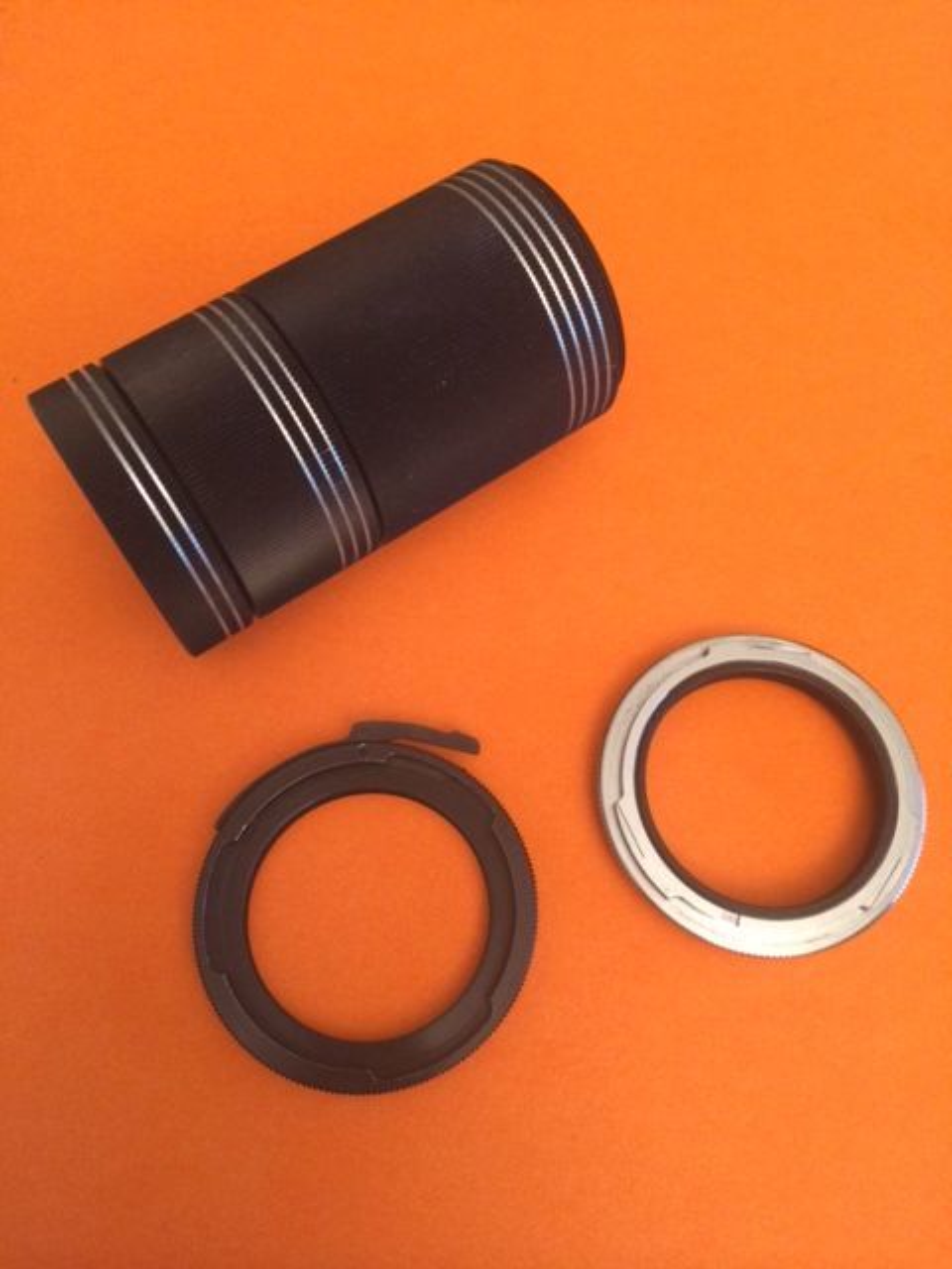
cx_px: 476
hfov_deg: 46.8
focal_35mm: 30
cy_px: 634
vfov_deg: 60.0
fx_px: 1100
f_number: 2.2
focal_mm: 4.12
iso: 320
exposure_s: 1/20
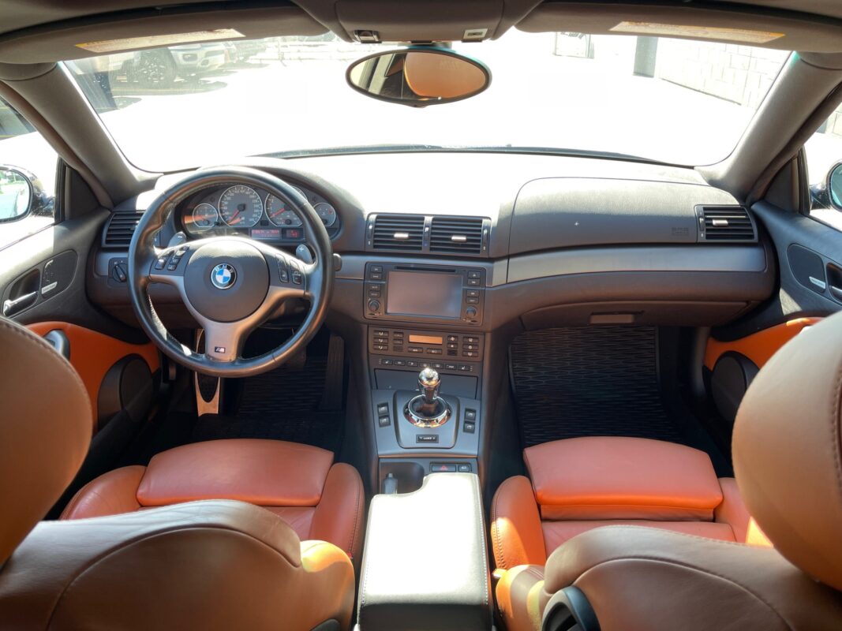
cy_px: 316
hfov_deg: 67.3
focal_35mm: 26
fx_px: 632
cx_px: 421
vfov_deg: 53.1
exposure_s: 1/121
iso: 50
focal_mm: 5.1
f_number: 1.6
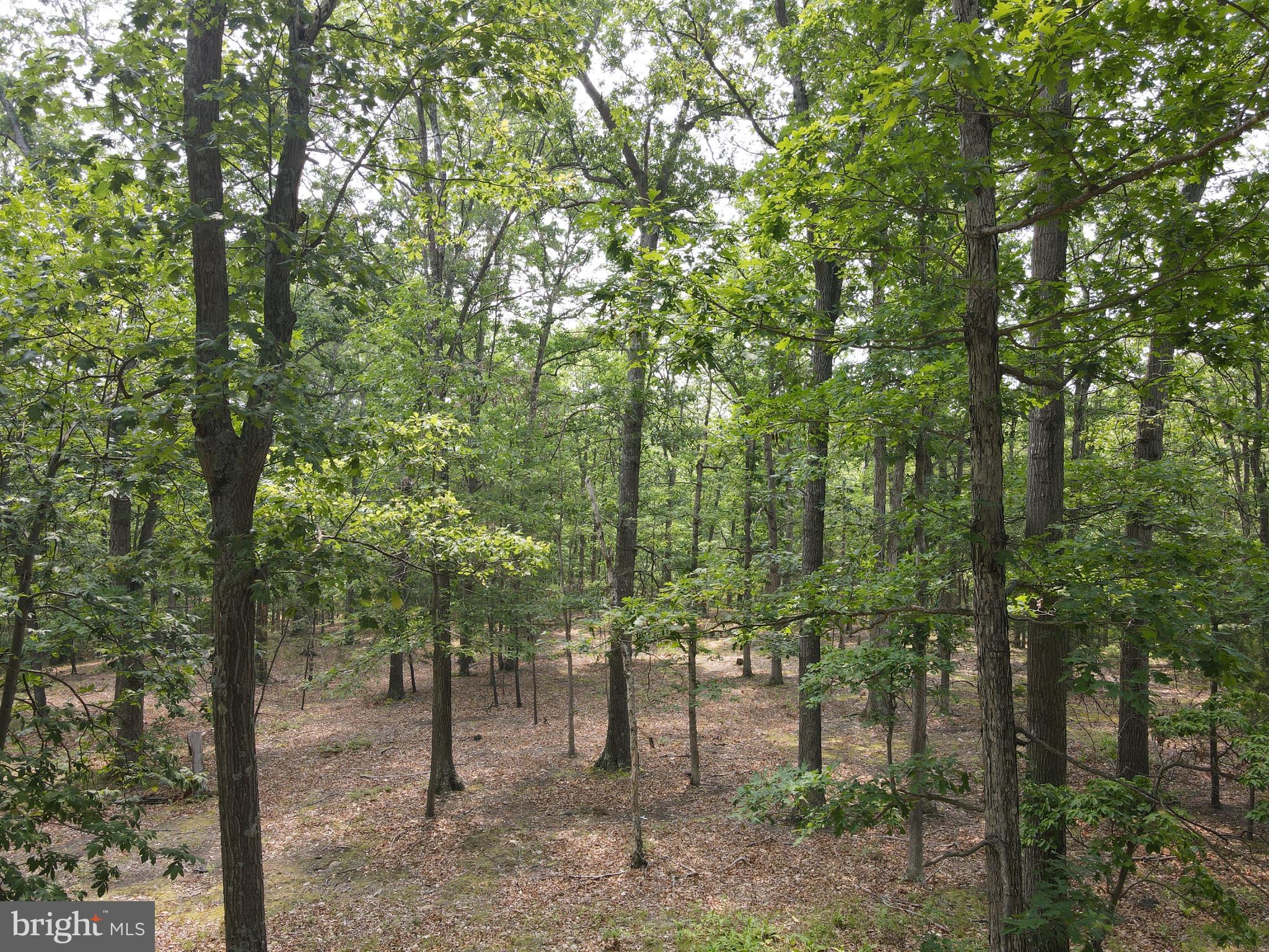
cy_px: 476
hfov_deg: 71.6
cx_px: 634
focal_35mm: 24
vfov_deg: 56.8
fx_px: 880
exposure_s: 1/90
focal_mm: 4.5
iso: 100
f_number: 2.8
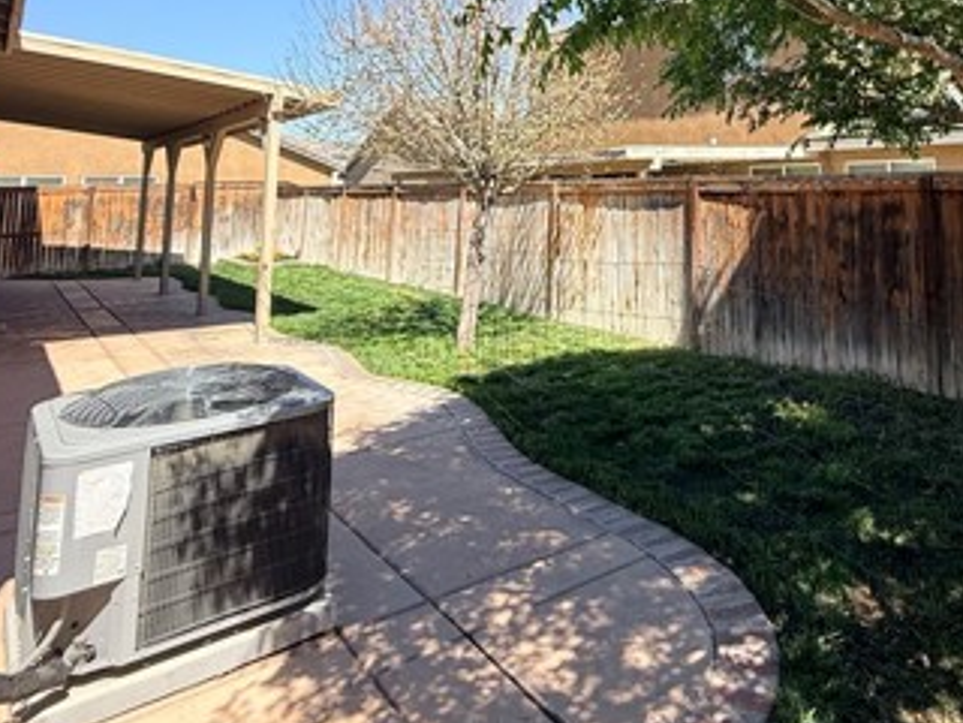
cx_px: 728
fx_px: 779
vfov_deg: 45.5
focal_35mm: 28
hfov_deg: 59.8
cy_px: 84
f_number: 2.2
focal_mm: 2.22
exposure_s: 1/726
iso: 50
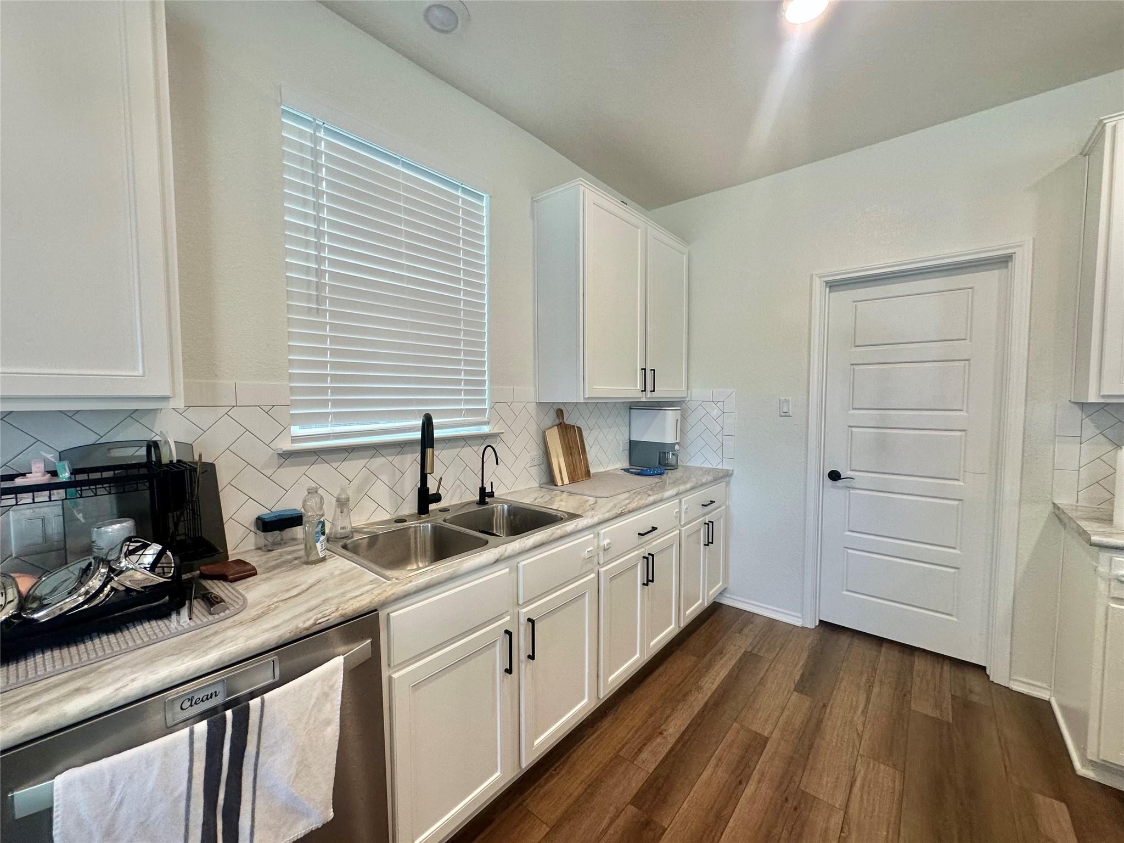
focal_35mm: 14
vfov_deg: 85.7
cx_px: 562
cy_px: 422
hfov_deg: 102.1
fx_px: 455
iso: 125
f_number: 2.2
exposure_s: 1/120
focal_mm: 2.22
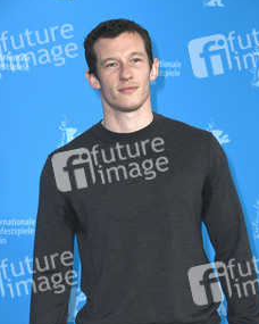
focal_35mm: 129
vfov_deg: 14.9
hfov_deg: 12.0
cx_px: 143
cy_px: 222
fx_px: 1236
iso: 800
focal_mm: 98
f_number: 5.6
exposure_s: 1/250
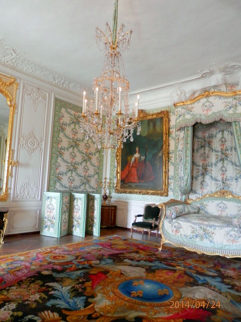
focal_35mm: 26
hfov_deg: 53.0
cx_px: 123
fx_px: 241
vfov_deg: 67.3
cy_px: 162
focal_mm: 4.5
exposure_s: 1/8
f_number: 3
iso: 200
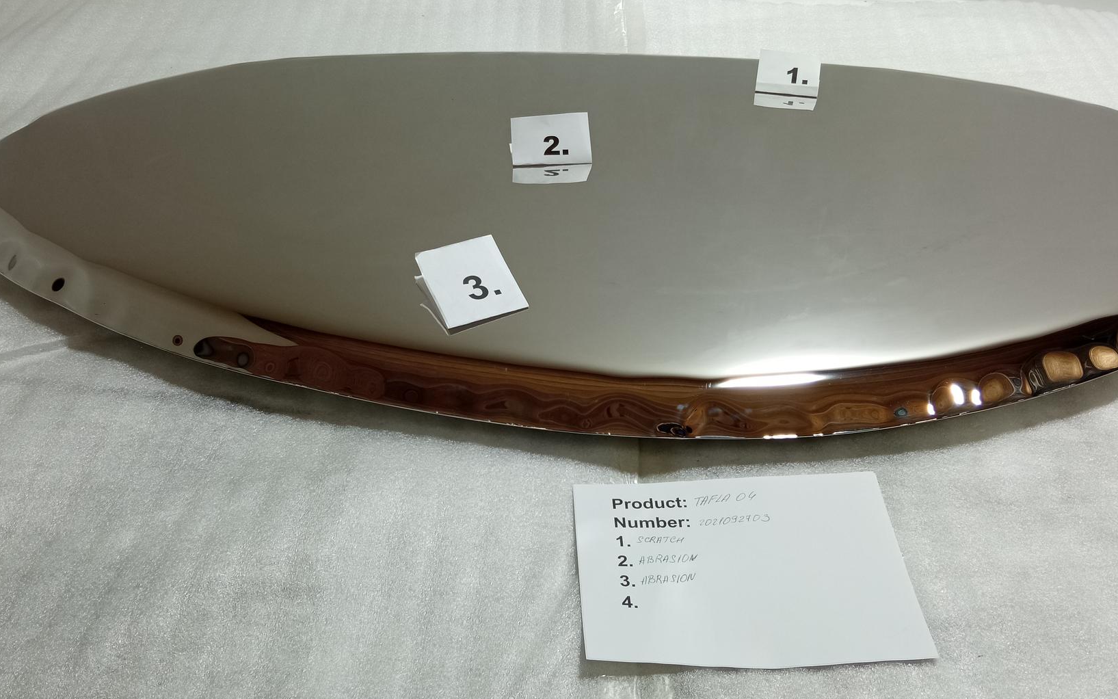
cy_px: 312
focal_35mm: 35
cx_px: 593
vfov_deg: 36.2
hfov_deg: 55.3
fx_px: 1066
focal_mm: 3.79
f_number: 2.2
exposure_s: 1/139
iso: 111
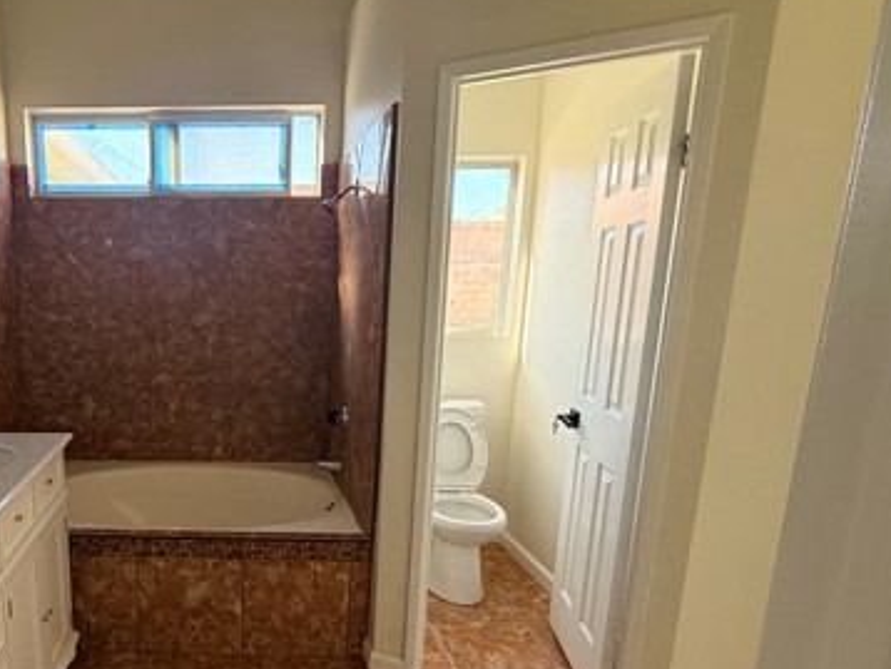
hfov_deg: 64.7
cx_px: 212
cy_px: 403
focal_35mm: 25
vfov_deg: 54.5
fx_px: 644
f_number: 2.2
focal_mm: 2.22
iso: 64
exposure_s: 1/99
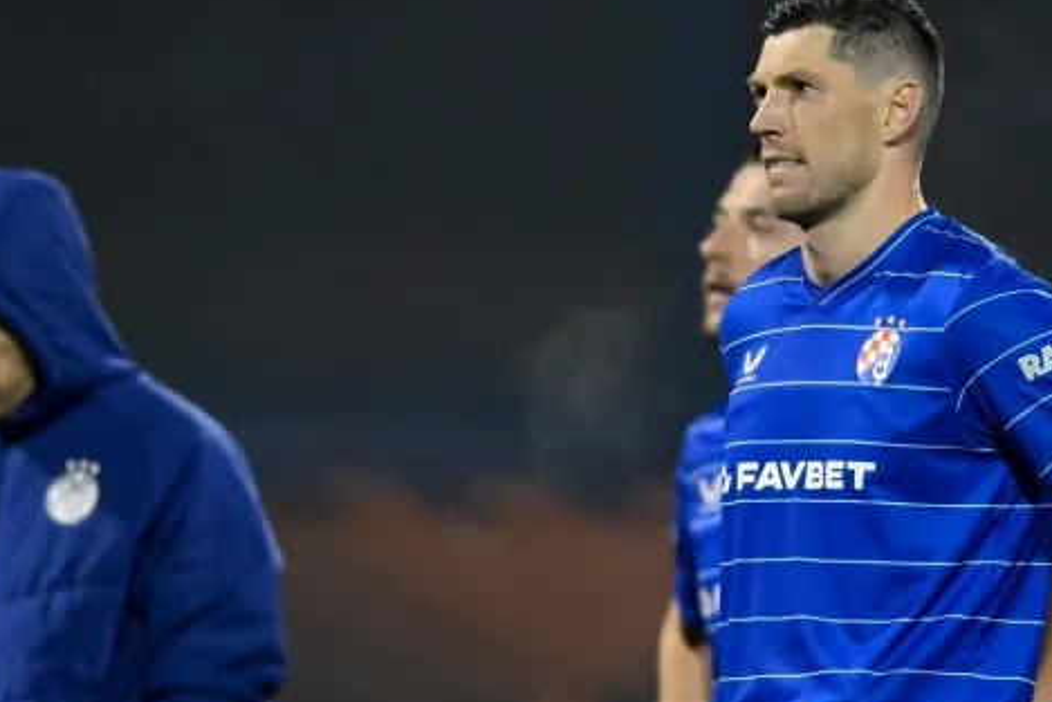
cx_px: 576
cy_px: 515
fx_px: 28411
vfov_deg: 1.4
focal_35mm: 972
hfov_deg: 2.1
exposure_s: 1/1600
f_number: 2.8
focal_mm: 400
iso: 4000
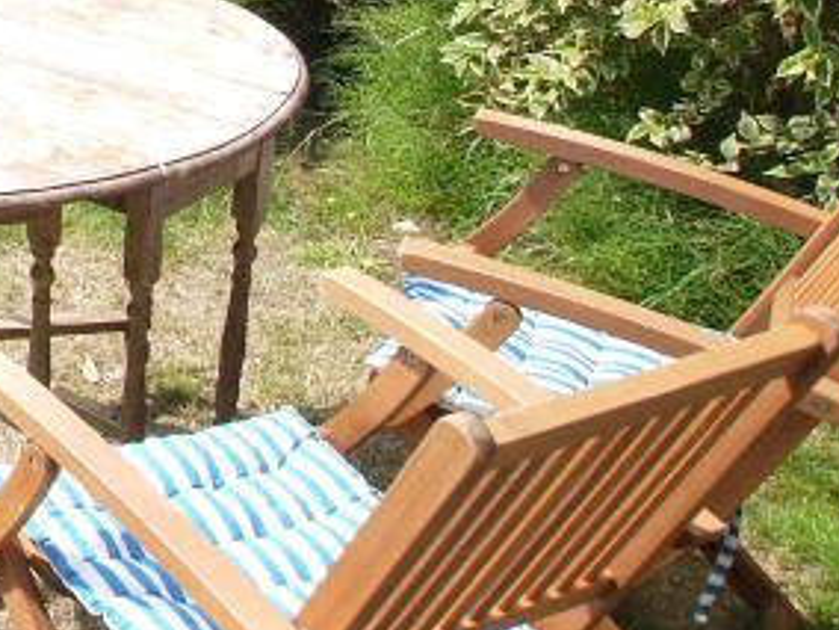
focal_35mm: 65
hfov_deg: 22.3
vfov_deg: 20.9
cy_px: -145
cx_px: -541
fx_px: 1575
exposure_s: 1/160
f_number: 6.3
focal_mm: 9
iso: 100
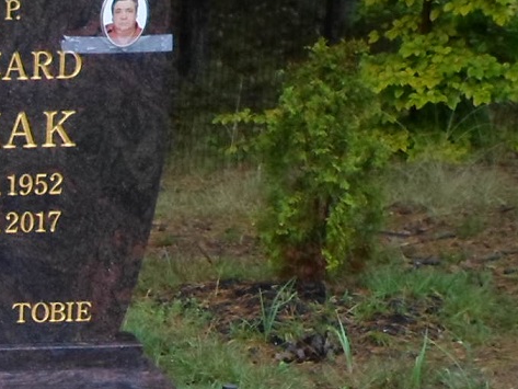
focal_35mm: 115
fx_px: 1721
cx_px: -344
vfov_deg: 12.2
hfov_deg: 15.3
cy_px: 605
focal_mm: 5.5
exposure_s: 1/60
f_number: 2.7
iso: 80
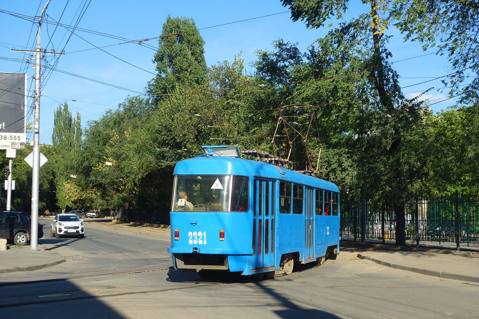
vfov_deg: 29.2
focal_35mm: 46
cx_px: 240
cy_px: 160
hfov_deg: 42.7
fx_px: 612
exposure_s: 1/500
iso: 125
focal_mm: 16.99
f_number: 5
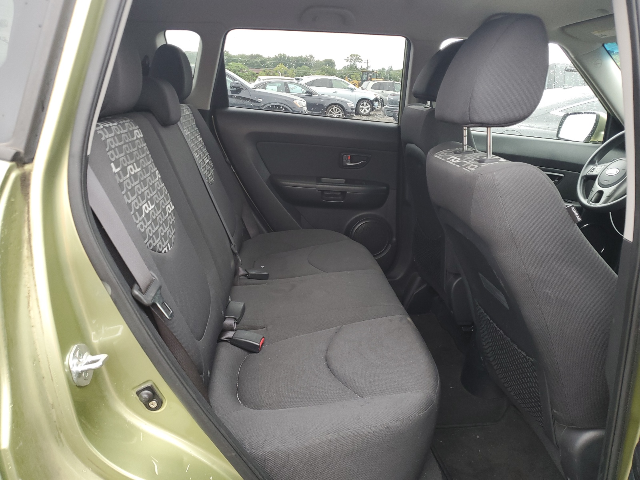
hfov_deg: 67.3
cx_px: 320
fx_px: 481
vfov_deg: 53.1
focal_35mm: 26
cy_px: 240
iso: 72
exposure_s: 1/60.2
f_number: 1.5
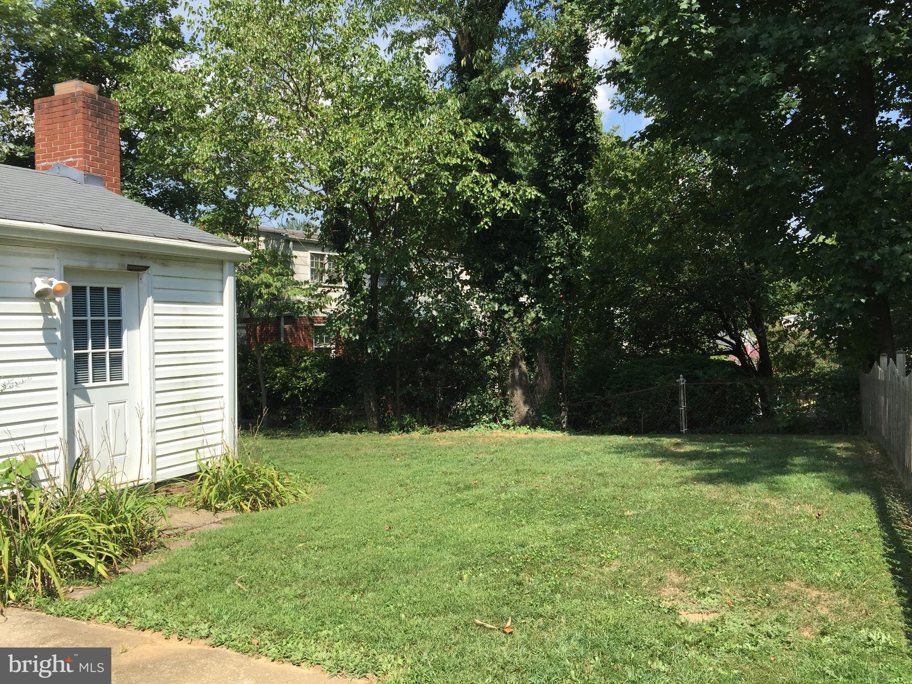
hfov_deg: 61.7
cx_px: 456
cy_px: 342
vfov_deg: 48.2
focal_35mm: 29
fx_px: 764
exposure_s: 1/1163
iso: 32
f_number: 2.2
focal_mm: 4.15
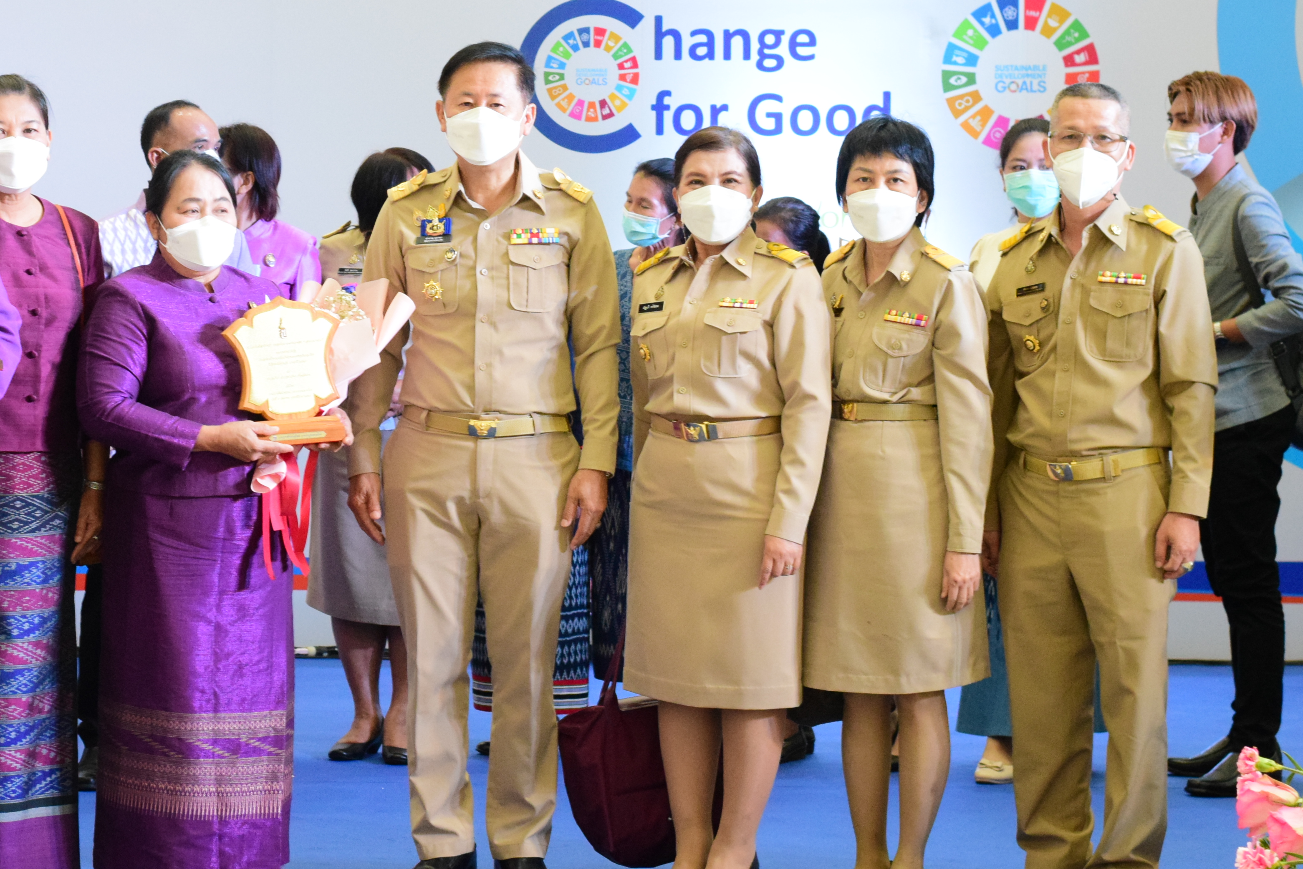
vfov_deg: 12.7
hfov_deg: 18.8
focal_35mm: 108
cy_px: 301
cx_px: 365
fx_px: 3910
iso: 3200
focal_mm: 50
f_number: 6.3
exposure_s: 1/200
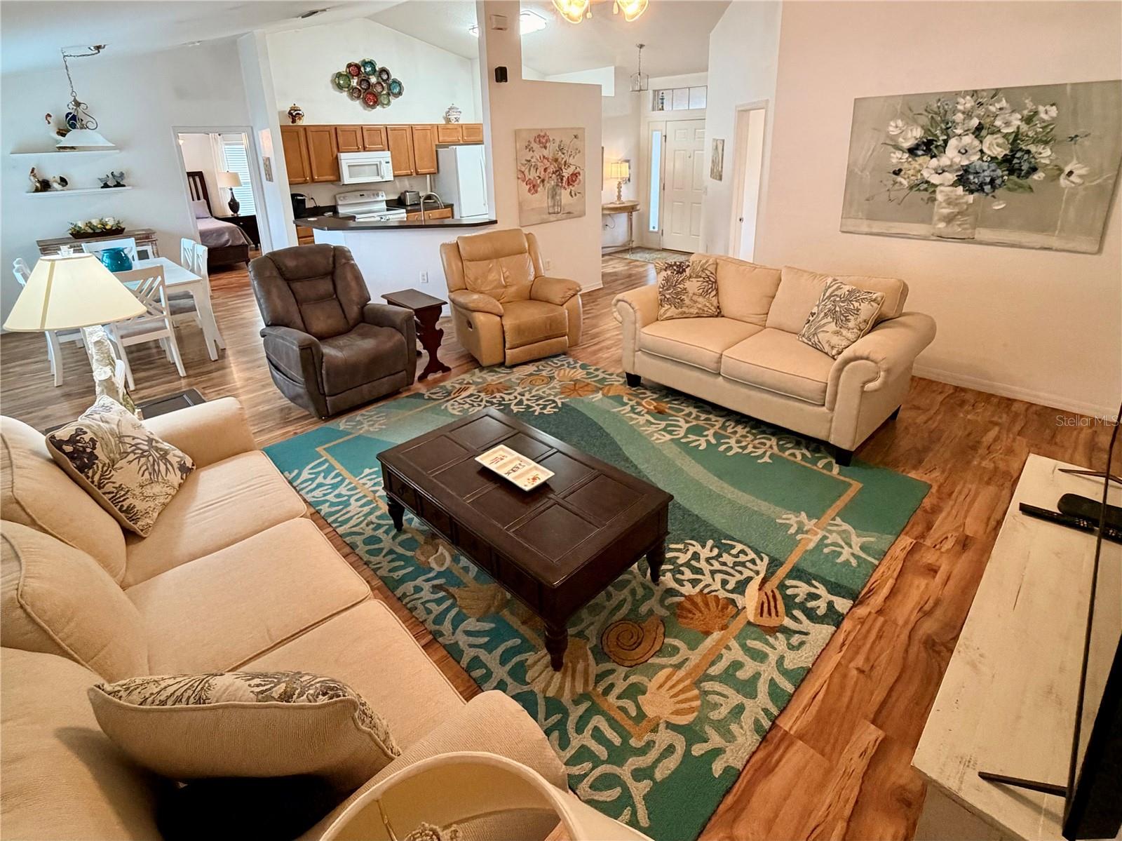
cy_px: 420
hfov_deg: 102.1
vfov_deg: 85.6
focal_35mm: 14
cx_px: 561
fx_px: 454
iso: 400
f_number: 2.2
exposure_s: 1/60
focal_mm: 2.22
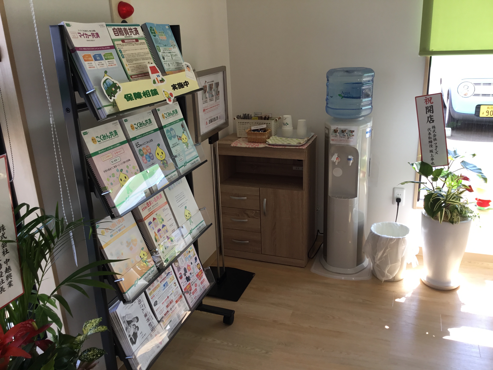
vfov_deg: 45.4
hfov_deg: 58.4
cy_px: 185
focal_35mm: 31
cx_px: 246
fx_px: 442
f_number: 2.4
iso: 25
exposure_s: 1/120
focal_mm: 3.3
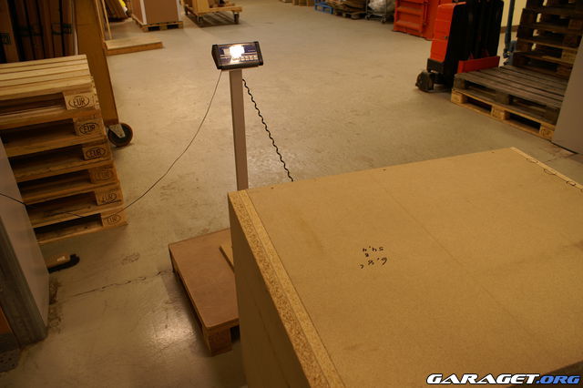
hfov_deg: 67.4
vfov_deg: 47.9
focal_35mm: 27
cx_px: 292
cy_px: 194
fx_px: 437
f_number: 3.5
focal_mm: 18
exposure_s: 1/30
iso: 200
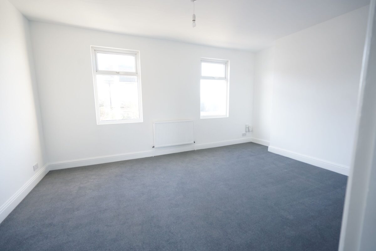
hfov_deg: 96.7
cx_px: 188
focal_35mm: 16
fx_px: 167
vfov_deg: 73.8
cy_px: 126
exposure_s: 1/30
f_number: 4
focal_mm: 16
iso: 400
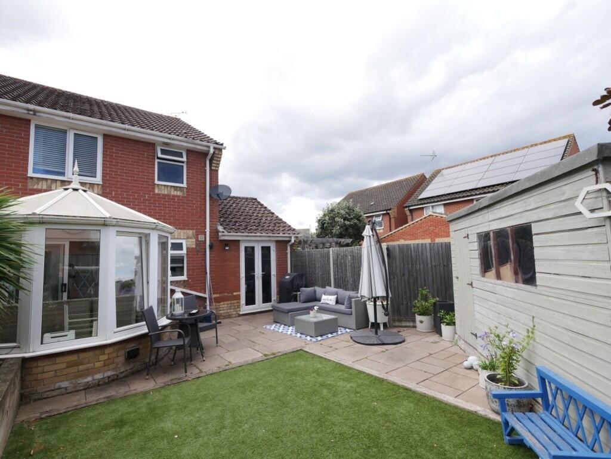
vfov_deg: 78.2
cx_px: 306
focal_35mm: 16
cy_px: 230
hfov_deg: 94.5
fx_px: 283
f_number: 5
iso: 200
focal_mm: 8
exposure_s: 1/200
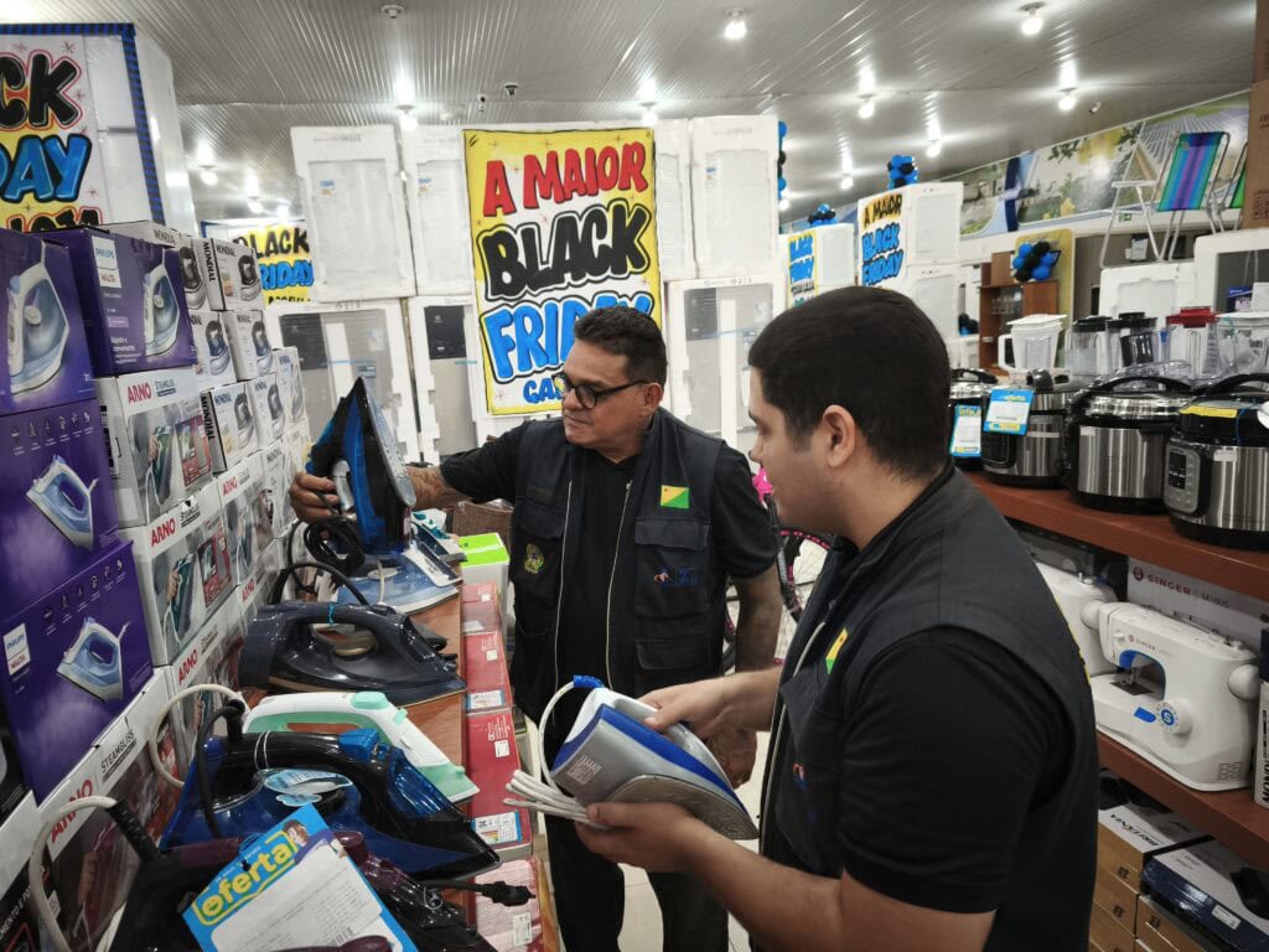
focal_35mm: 23
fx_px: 843
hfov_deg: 73.9
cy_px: 476
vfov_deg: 58.9
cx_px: 634
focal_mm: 5.3
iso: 400
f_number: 1.7
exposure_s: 1/120
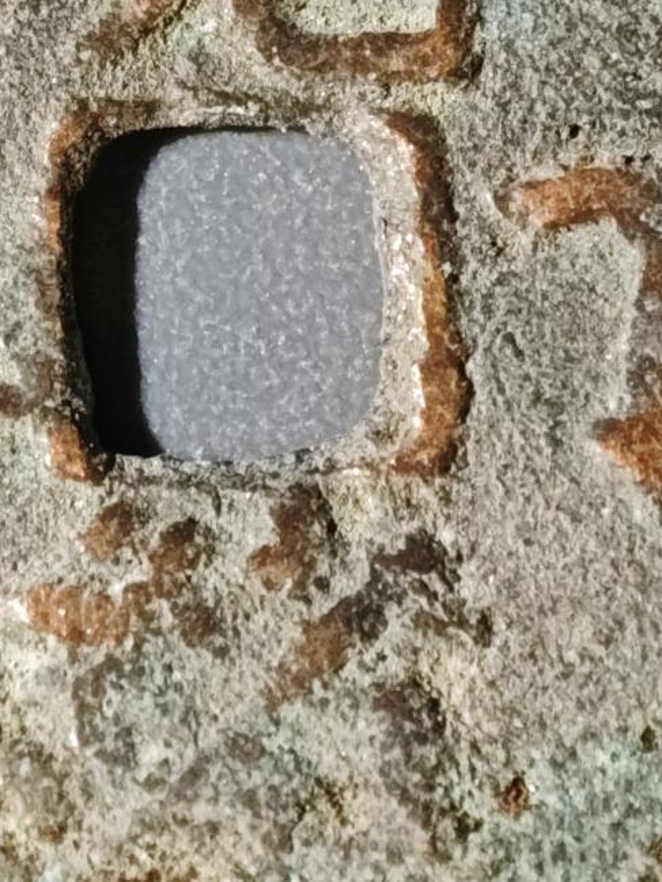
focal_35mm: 269
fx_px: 6857
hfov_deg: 5.5
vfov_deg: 7.4
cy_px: 219
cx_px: 200
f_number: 2
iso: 500
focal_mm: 9
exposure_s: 1/98
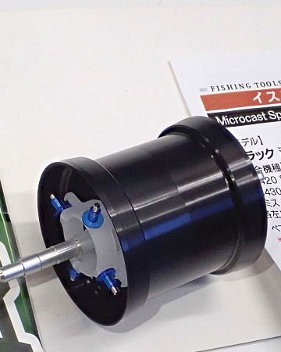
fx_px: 884
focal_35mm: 85
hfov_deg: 18.1
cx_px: 137
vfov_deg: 22.4
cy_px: 226
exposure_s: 1/50
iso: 800
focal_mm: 8.99
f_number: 4.5
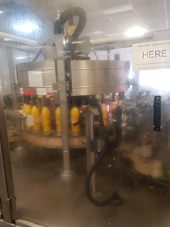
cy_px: 115
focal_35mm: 27
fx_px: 177
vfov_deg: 65.3
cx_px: 87
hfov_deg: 51.3
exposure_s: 1/50
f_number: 1.7
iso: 250
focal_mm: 4.3
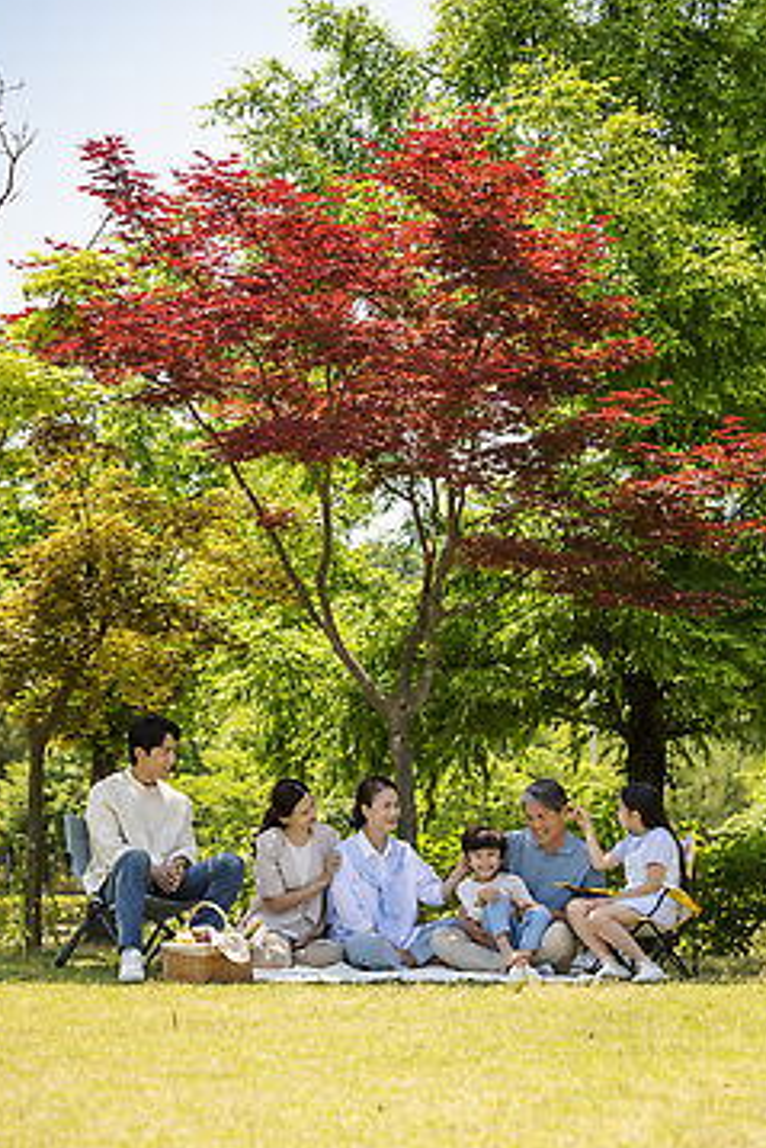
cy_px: 513
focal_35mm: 114
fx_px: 3635
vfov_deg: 17.9
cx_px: 383
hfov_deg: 12.0
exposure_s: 1/500
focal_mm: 102
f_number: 5.6
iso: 160
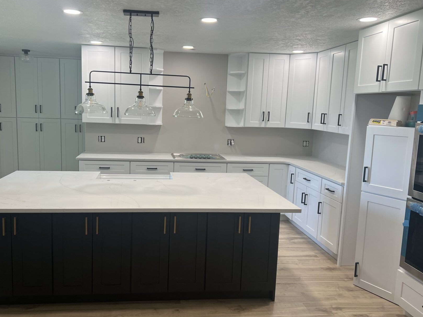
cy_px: 160
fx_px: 379
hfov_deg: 58.2
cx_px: 184
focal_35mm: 31
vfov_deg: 45.5
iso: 64
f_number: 1.5
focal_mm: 5.7
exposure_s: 1/120
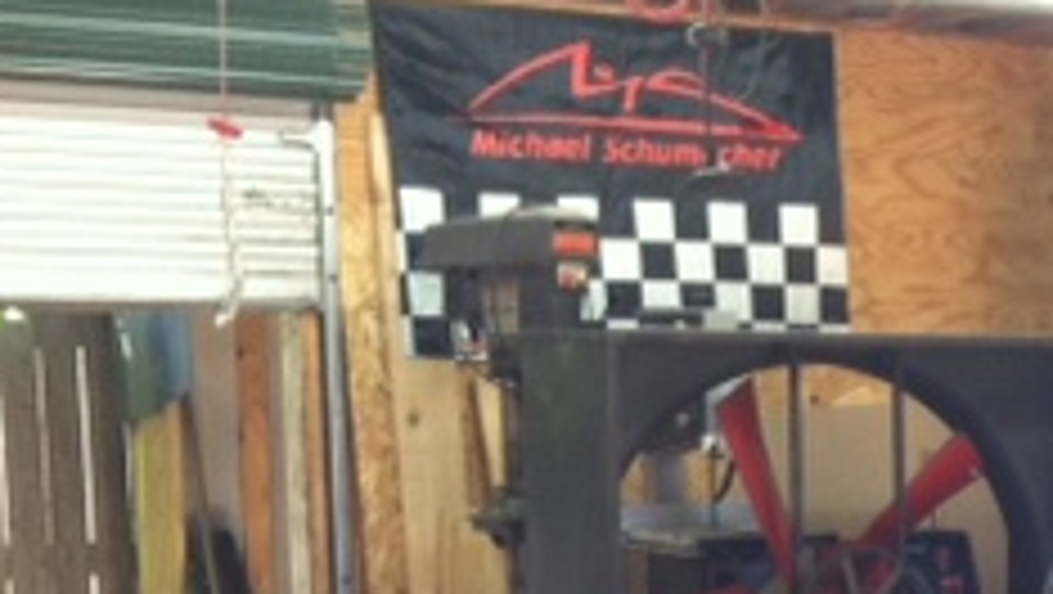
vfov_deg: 11.4
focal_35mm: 104
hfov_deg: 19.2
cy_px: 760
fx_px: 2906
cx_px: 1300
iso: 80
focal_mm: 3.85
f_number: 2.8
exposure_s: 1/15
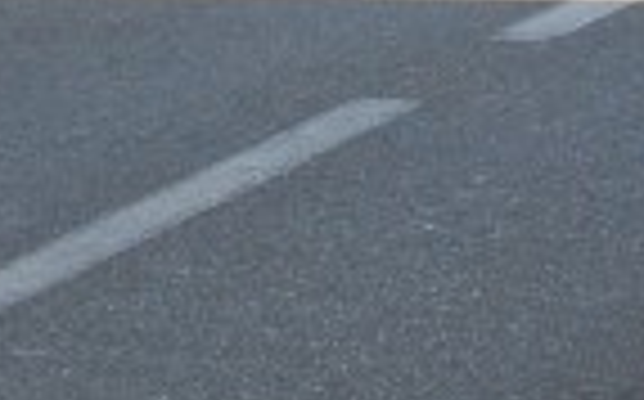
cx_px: 65
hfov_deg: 5.2
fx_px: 7065
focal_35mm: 403
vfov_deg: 3.2
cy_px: -216
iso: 400
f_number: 8
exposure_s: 1/250
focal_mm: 42
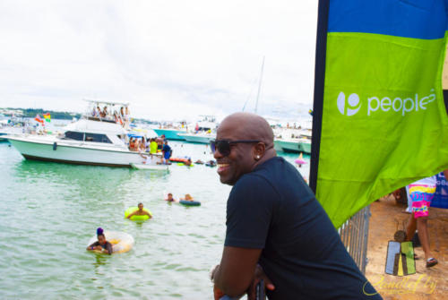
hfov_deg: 49.5
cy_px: 150
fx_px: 486
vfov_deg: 34.3
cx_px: 224
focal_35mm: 39
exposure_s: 1/250
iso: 100
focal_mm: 26
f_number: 8
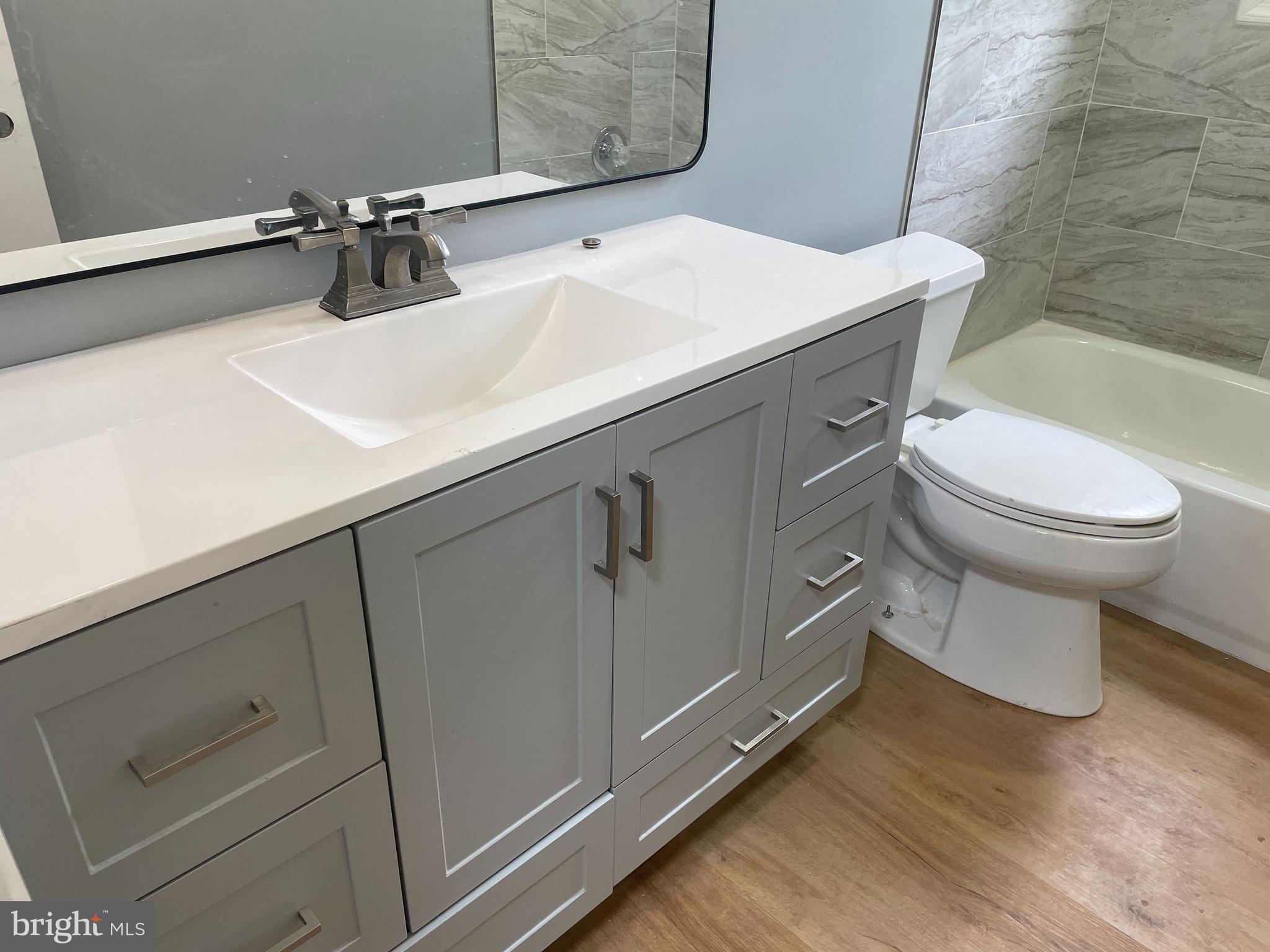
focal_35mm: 26
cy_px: 476
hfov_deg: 67.3
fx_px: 954
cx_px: 635
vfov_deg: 53.1
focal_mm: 4.2
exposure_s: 1/120
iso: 100
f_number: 1.6
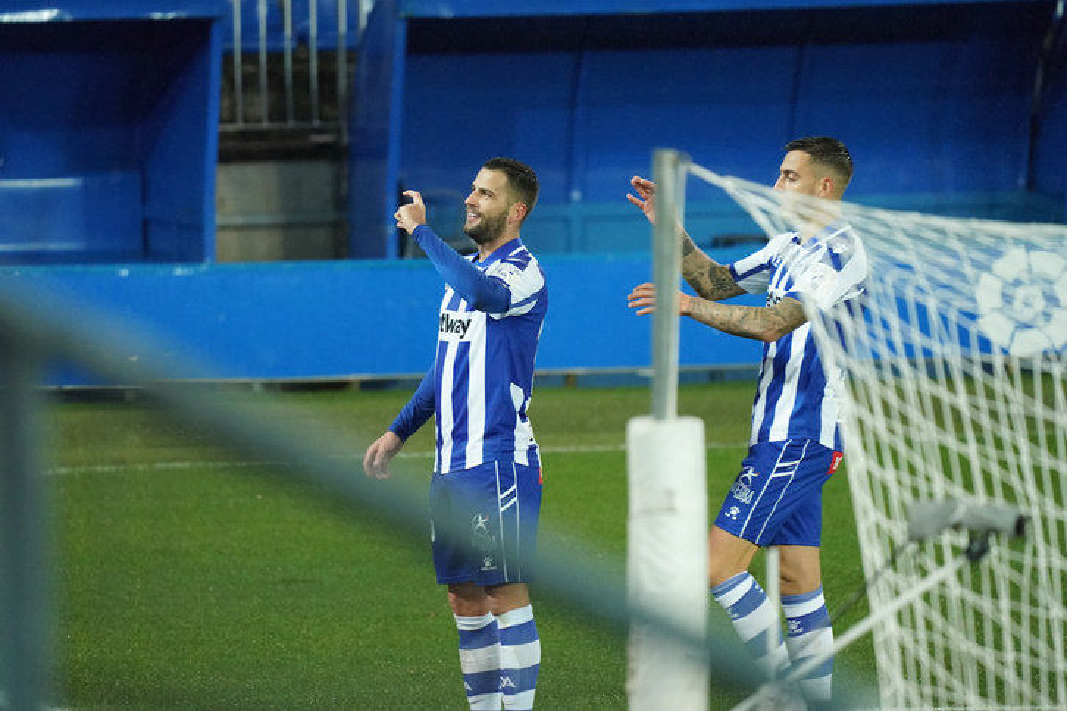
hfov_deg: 3.4
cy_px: 356
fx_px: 17782
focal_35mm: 600
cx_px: 534
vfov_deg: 2.3
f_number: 6.3
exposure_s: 1/800
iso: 6400
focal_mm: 600
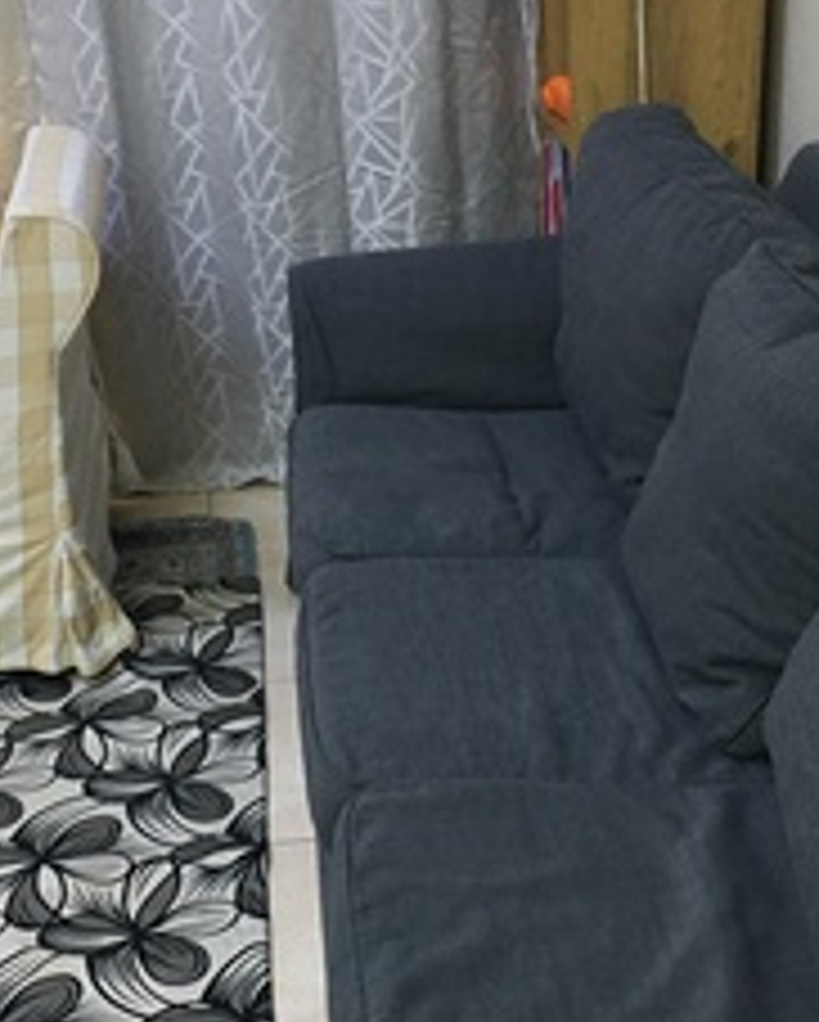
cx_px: 286
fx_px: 1725
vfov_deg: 32.9
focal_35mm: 57
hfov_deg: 26.6
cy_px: 597
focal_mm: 4.15
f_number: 2.2
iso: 64
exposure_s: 1/15
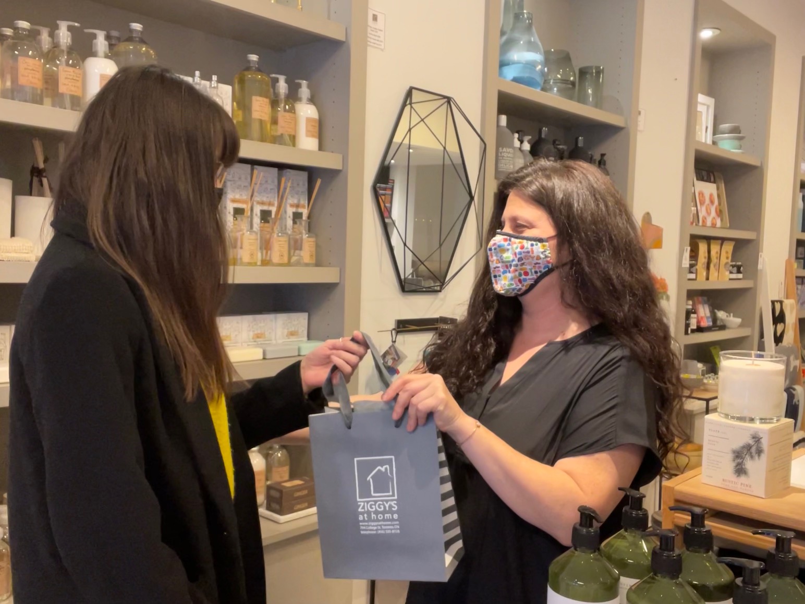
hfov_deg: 60.0
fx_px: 698
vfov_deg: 46.8
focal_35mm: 30
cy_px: 302
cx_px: 402
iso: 250
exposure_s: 1/60
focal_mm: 2.71
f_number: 2.2
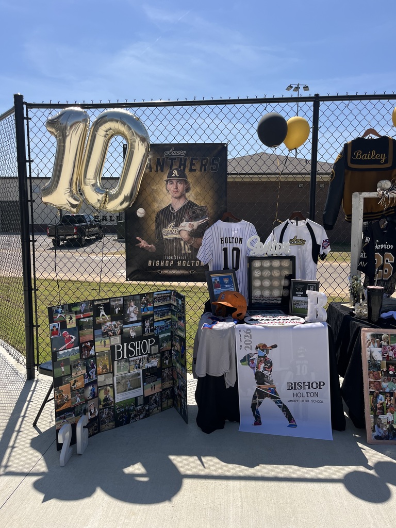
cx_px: 198
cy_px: 264
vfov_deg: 67.3
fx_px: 397
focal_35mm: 26
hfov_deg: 53.1
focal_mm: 5.1
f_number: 1.6
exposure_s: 1/4310
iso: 50
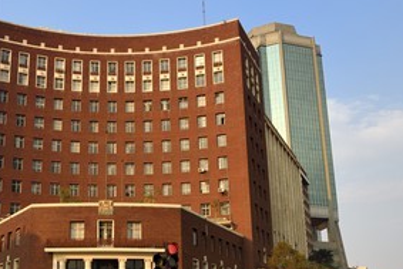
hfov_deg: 42.1
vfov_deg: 29.0
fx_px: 515
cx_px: 131
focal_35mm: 46
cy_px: 189
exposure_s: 1/500
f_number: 10
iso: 800
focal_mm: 31
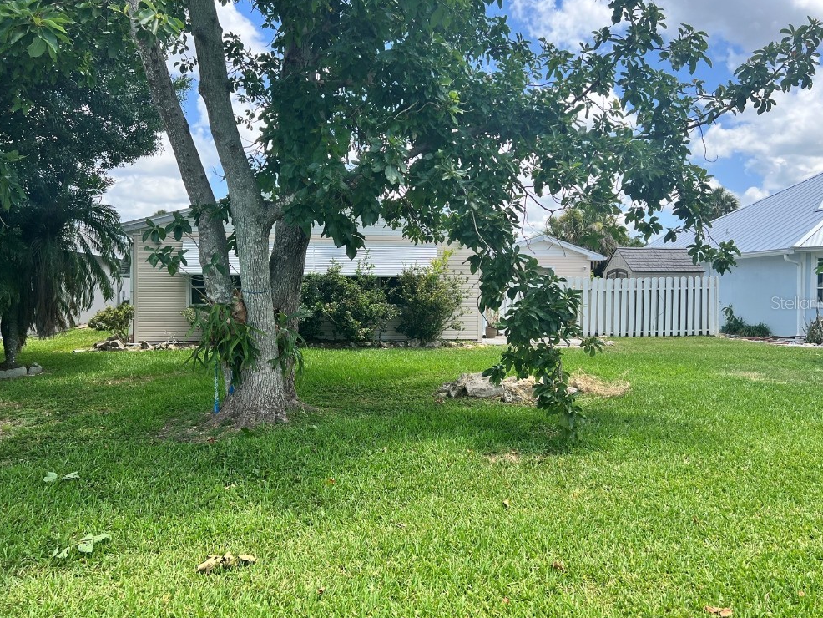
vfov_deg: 51.4
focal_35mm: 27
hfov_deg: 65.3
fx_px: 642
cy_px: 302
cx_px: 422
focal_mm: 5.7
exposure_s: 1/1597
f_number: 1.5
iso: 50
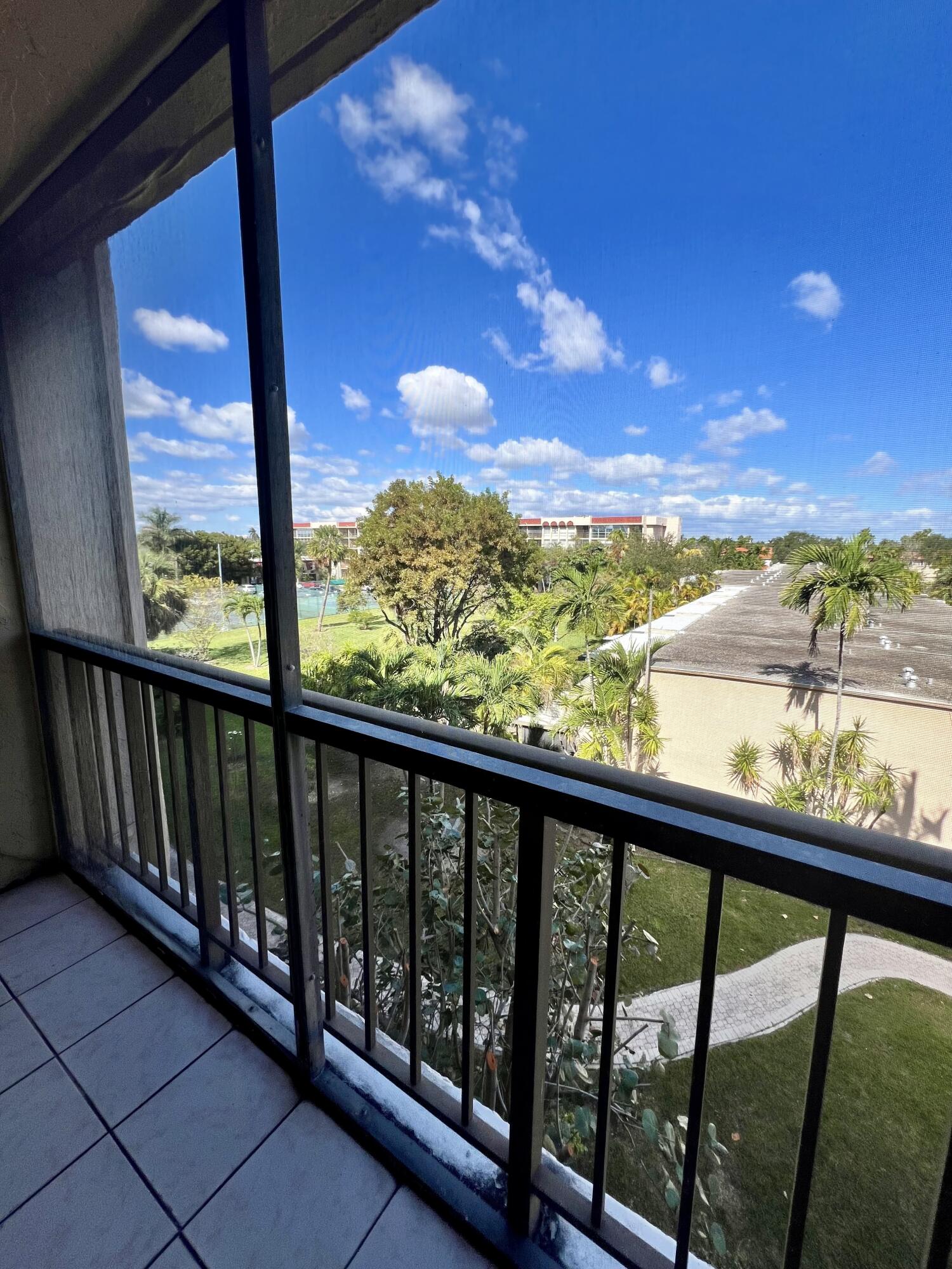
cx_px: 476
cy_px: 634
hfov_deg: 89.9
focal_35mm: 13
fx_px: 477
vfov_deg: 106.2
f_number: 1.8
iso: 32
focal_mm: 1.57
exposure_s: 1/732
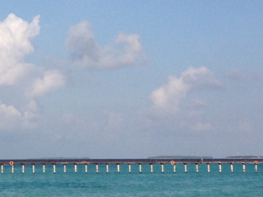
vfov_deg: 10.4
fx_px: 1079
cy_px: 66
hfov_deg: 13.1
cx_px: -132
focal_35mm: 142
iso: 50
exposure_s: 1/2358
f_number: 2.4
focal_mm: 4.13
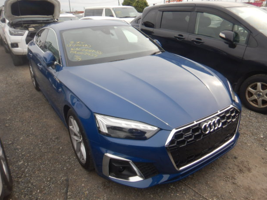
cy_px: 99
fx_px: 193
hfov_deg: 69.4
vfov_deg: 54.9
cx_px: 130
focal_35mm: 25
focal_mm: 4.3
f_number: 2.8
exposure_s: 1/125
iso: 125
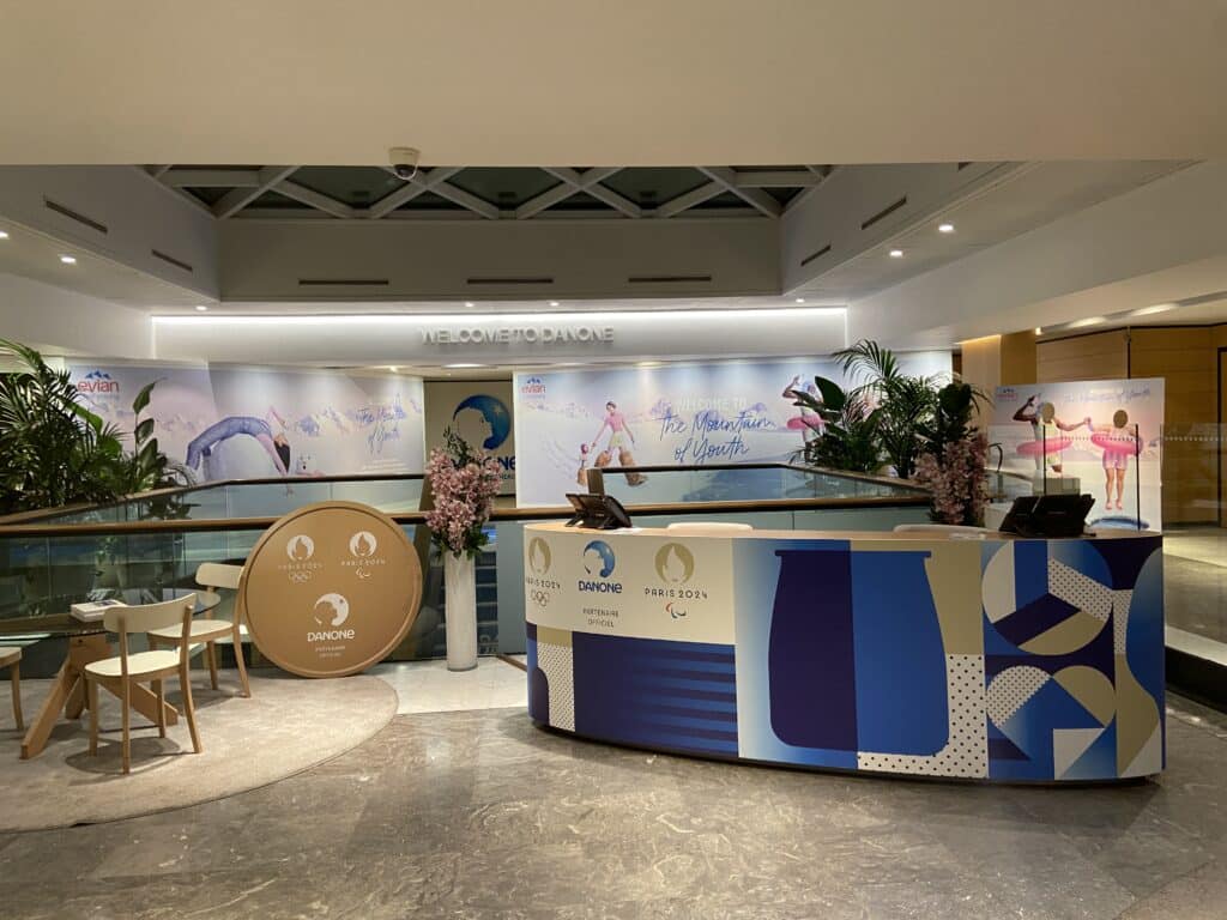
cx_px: 614
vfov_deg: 53.1
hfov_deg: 67.3
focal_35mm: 26
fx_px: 922
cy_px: 460
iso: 125
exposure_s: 1/50
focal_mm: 4.25
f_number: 1.8
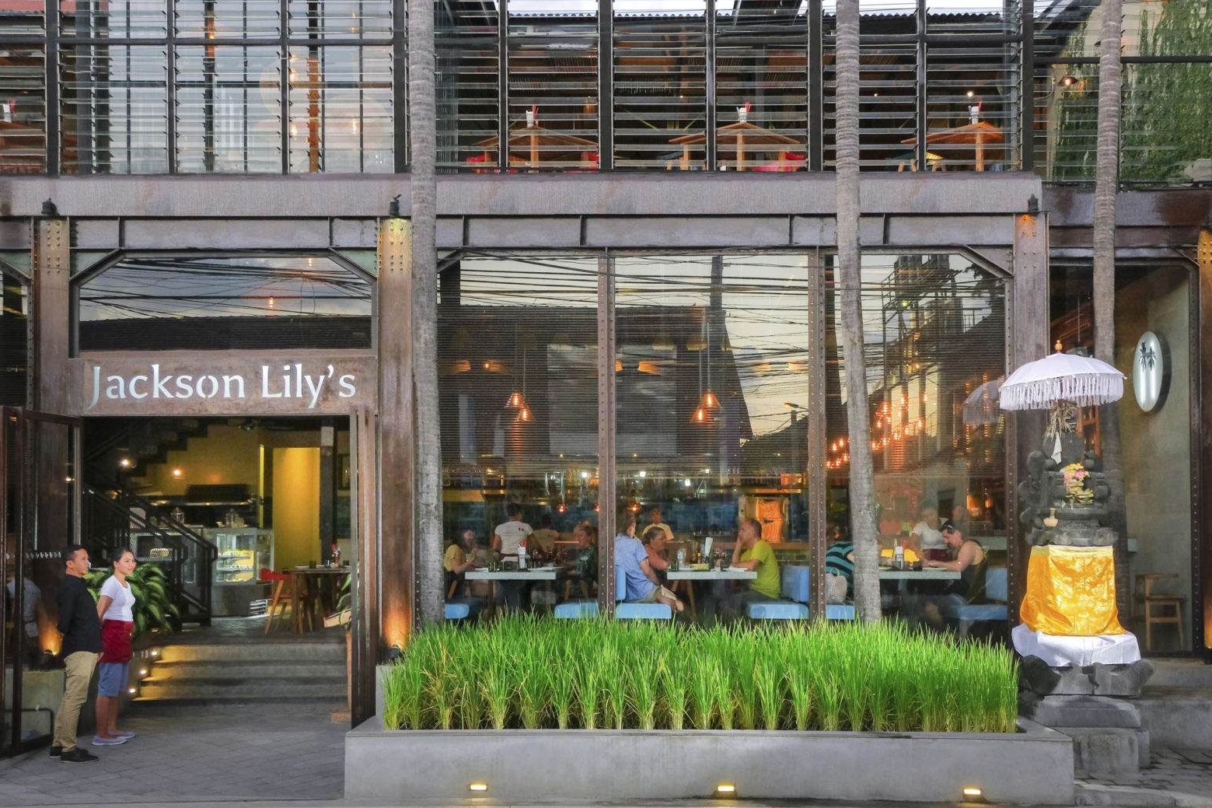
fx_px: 1313
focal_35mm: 39
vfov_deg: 34.2
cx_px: 613
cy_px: 397
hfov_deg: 49.6
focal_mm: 25.6
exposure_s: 1/125
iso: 1000
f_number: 5.6
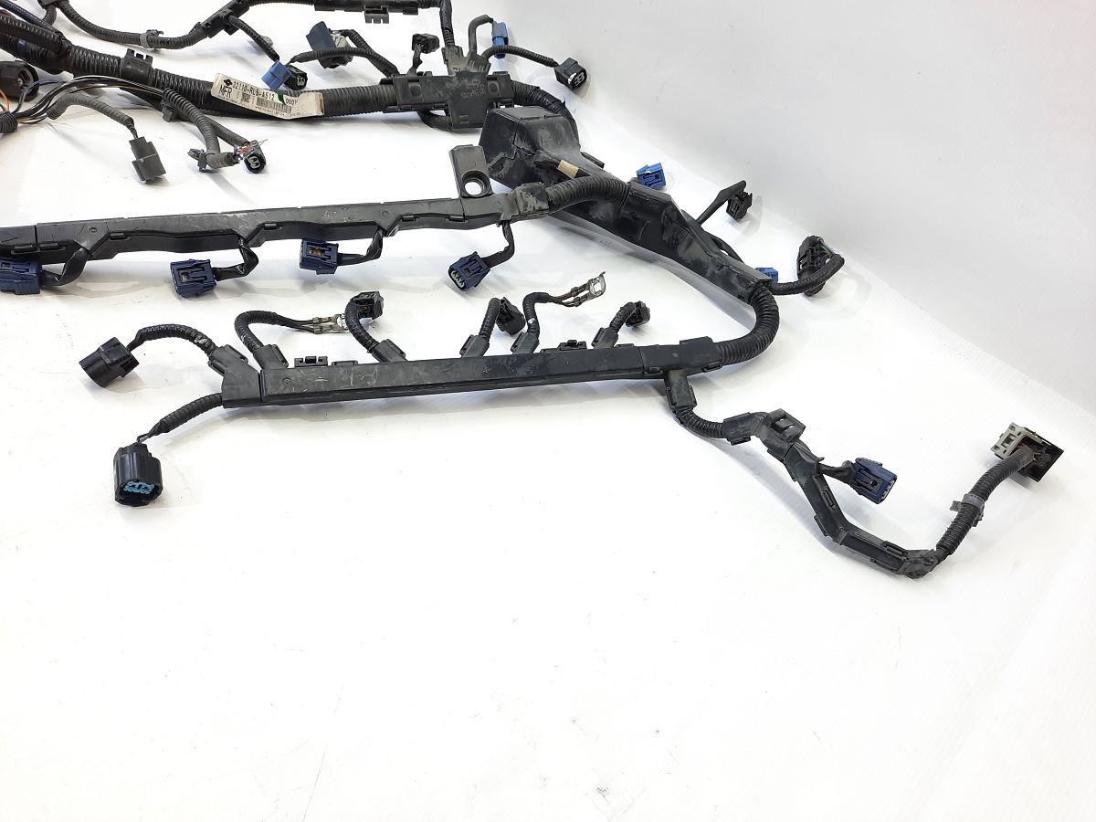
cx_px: 548
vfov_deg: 54.9
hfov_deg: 69.4
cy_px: 411
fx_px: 792
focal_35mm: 25
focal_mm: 4.6
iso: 80
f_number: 2
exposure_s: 1/50
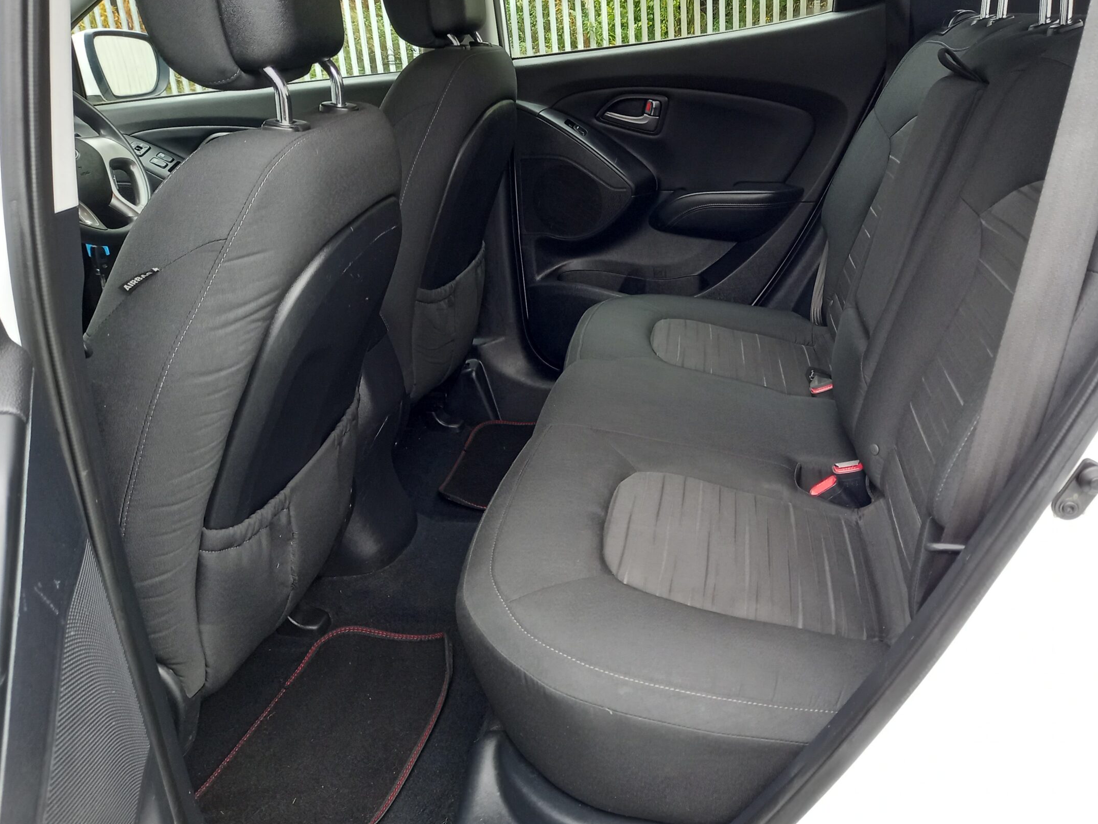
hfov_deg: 59.5
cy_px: 368
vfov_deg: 46.7
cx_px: 657
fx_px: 952
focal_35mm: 30
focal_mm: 4.6
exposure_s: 1/30
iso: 160
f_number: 2
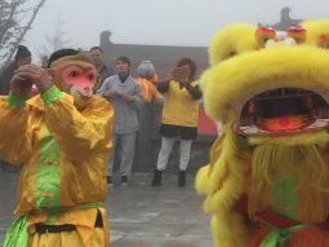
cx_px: 330
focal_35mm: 91
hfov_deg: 20.8
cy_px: 123
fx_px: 864
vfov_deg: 16.2
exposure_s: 1/1883
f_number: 2.2
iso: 32
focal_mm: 4.15
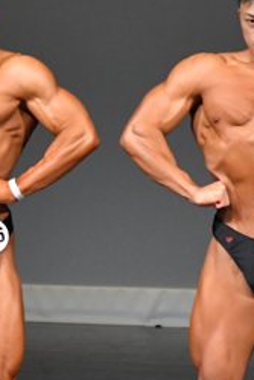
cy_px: 281
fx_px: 10314
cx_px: -34
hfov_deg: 1.4
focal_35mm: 976
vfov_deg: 2.1
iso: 5000
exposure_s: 1/400
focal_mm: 210
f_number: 5.6
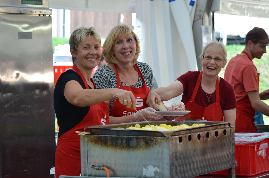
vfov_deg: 13.0
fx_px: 783
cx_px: 134
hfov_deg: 19.5
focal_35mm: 105
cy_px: 89
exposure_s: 1/60
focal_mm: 70
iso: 450
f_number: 4
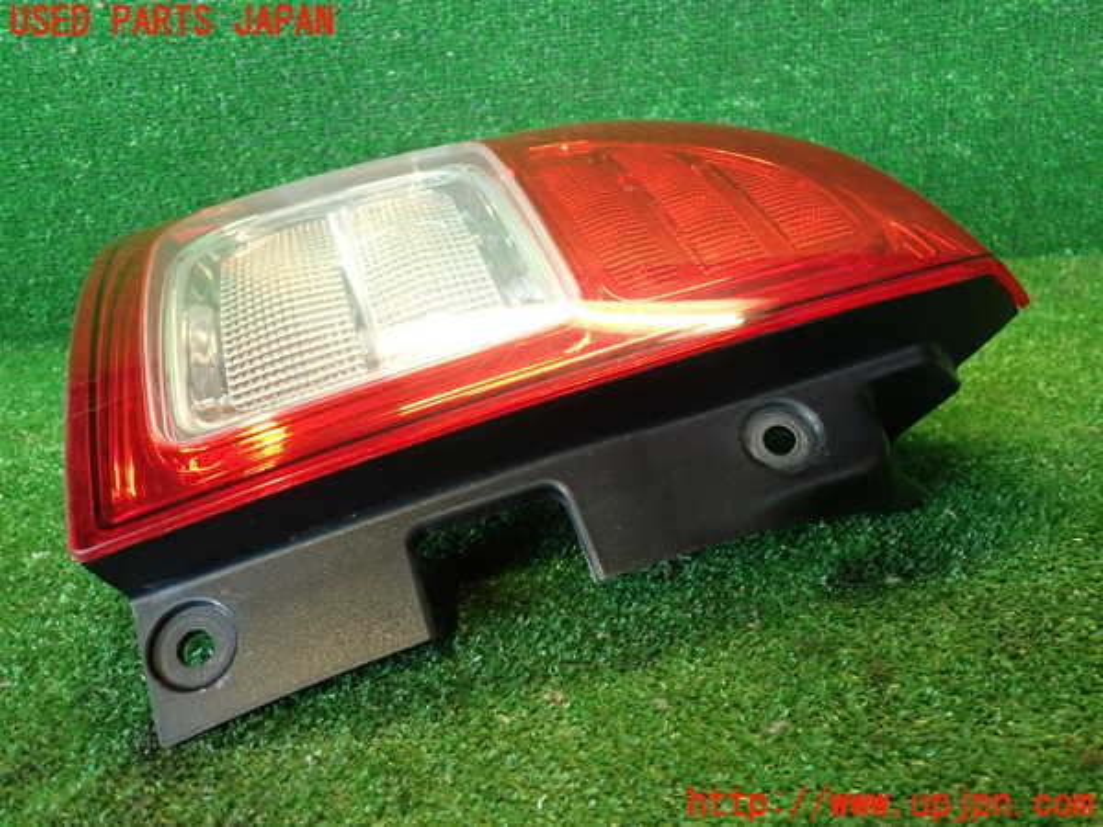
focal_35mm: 32
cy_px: 414
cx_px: 552
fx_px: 1020
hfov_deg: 56.8
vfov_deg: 44.2
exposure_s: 1/30
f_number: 2.4
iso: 250
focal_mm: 5.79
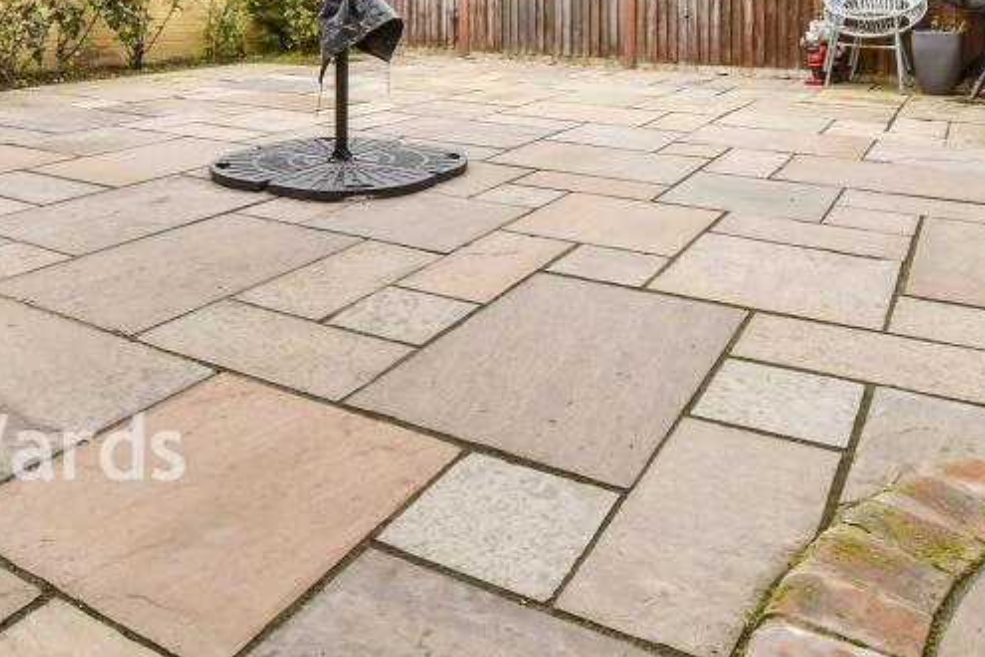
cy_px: -17
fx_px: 848
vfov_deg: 37.3
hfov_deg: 60.3
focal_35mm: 31
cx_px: 501
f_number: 8
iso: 400
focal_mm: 10
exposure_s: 1/80
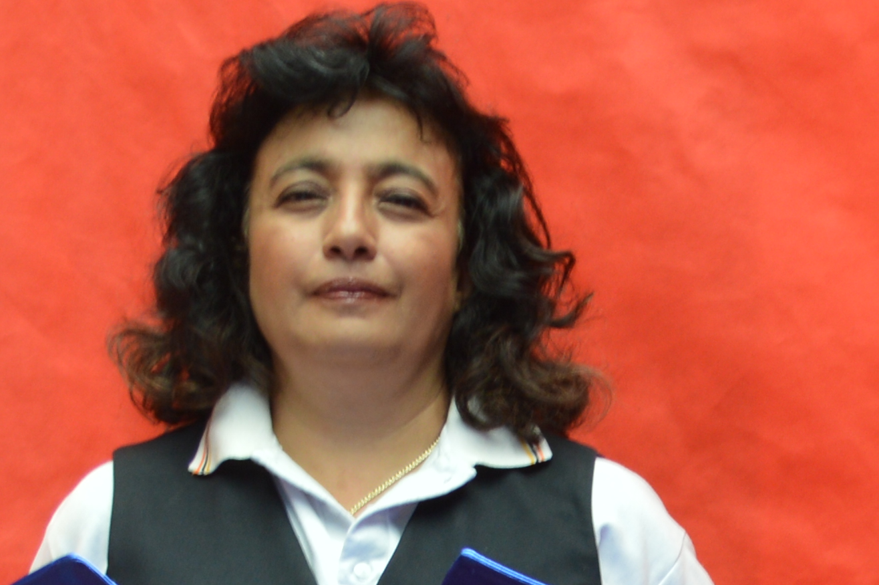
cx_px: 1095
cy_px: 1329
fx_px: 4684
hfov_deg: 10.5
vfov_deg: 6.8
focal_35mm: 192
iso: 160
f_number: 5.6
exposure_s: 1/60
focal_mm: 28
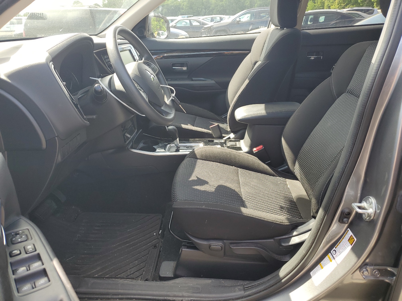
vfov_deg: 53.1
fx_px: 302
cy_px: 150
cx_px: 201
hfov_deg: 67.3
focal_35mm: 26
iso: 50
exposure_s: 1/333
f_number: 1.5
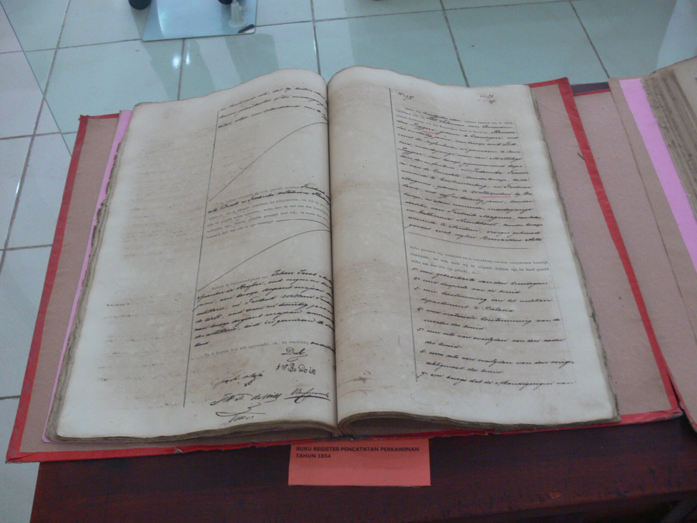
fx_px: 705
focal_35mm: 35
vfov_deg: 40.7
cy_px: 262
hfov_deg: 52.6
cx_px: 348
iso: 200
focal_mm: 7.4
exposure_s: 1/25
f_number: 2.8
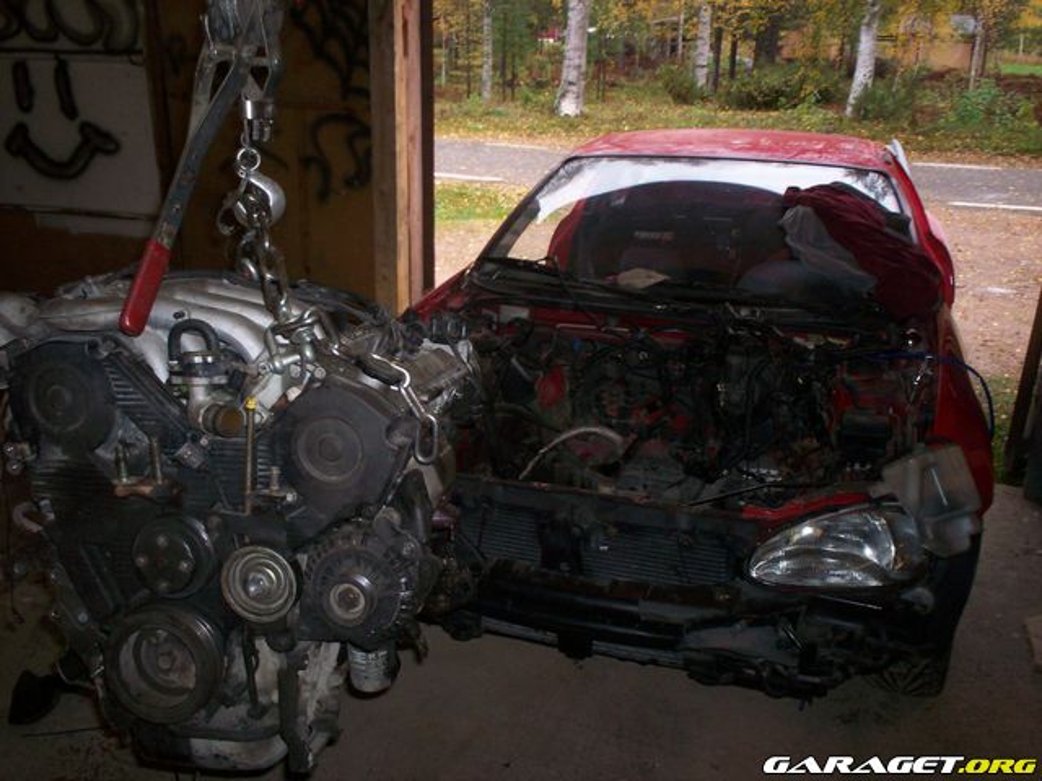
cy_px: 390
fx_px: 1084
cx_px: 521
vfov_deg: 39.7
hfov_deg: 51.4
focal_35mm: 36
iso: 140
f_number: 4.5
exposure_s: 1/60
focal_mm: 6
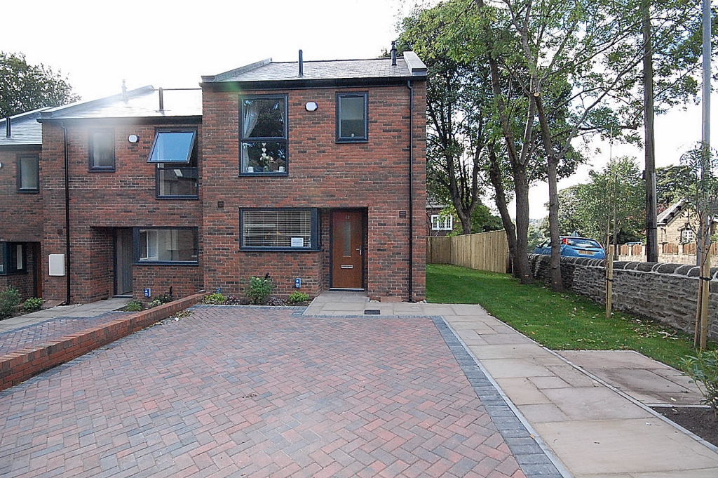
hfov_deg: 90.0
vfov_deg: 67.3
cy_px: 239
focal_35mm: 18
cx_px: 359
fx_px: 359
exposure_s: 1/320
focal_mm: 12
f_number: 9
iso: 1600
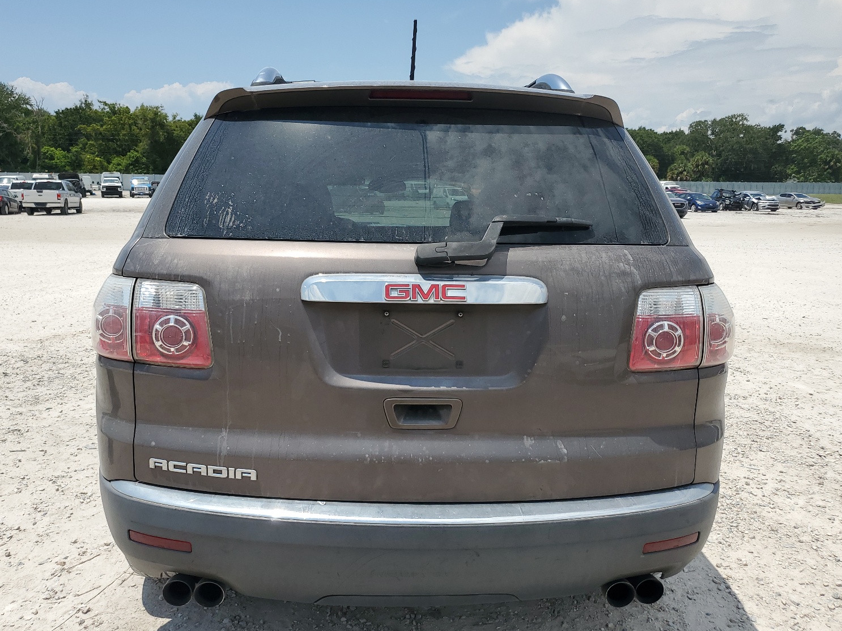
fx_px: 681
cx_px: 399
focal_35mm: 28
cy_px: 327
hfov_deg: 63.4
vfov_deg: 49.7
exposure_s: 1/5000
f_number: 1.5
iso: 50
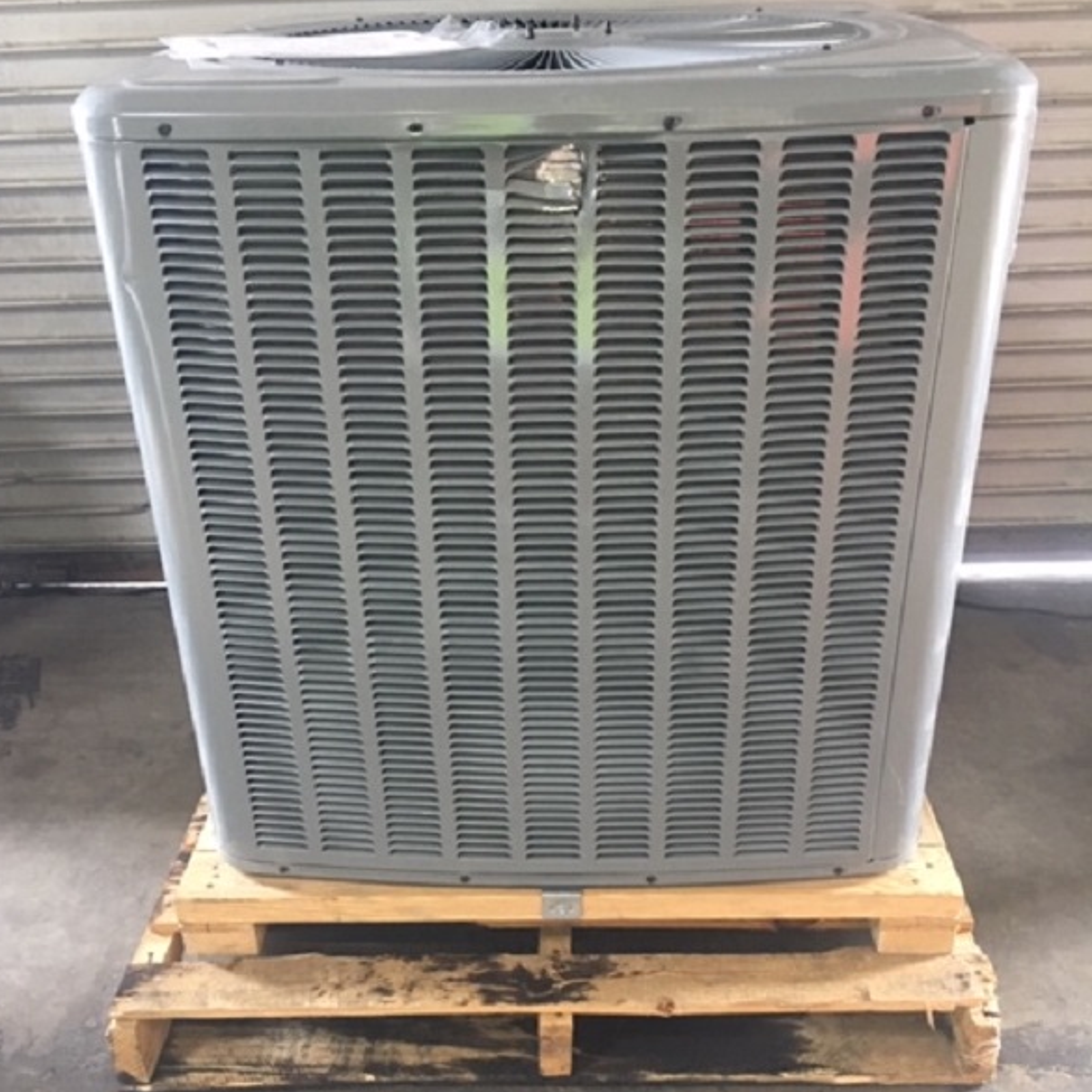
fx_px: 1249
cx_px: 535
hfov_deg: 47.2
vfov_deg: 47.0
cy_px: 647
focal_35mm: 35
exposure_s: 1/15
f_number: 2.2
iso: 100
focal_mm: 4.15
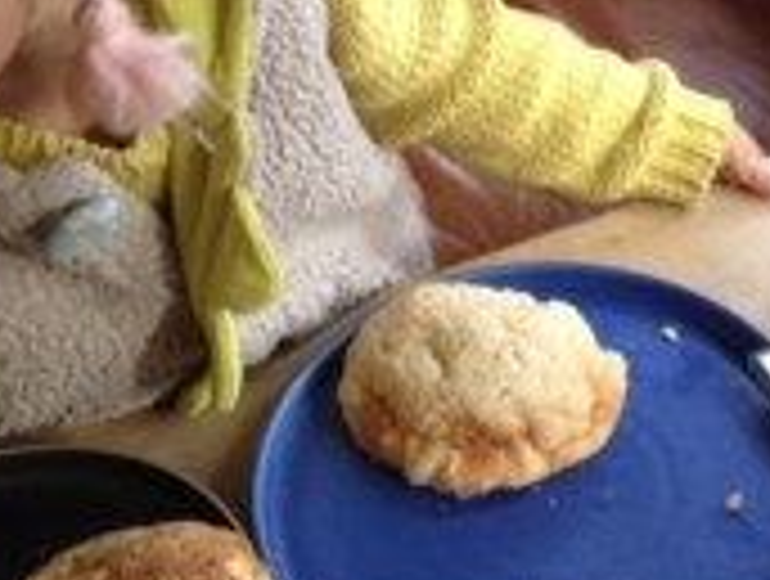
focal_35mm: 92
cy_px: -36
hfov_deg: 20.9
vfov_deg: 15.7
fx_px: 2051
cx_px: 657
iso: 50
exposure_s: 1/40
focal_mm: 4.28
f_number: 2.4
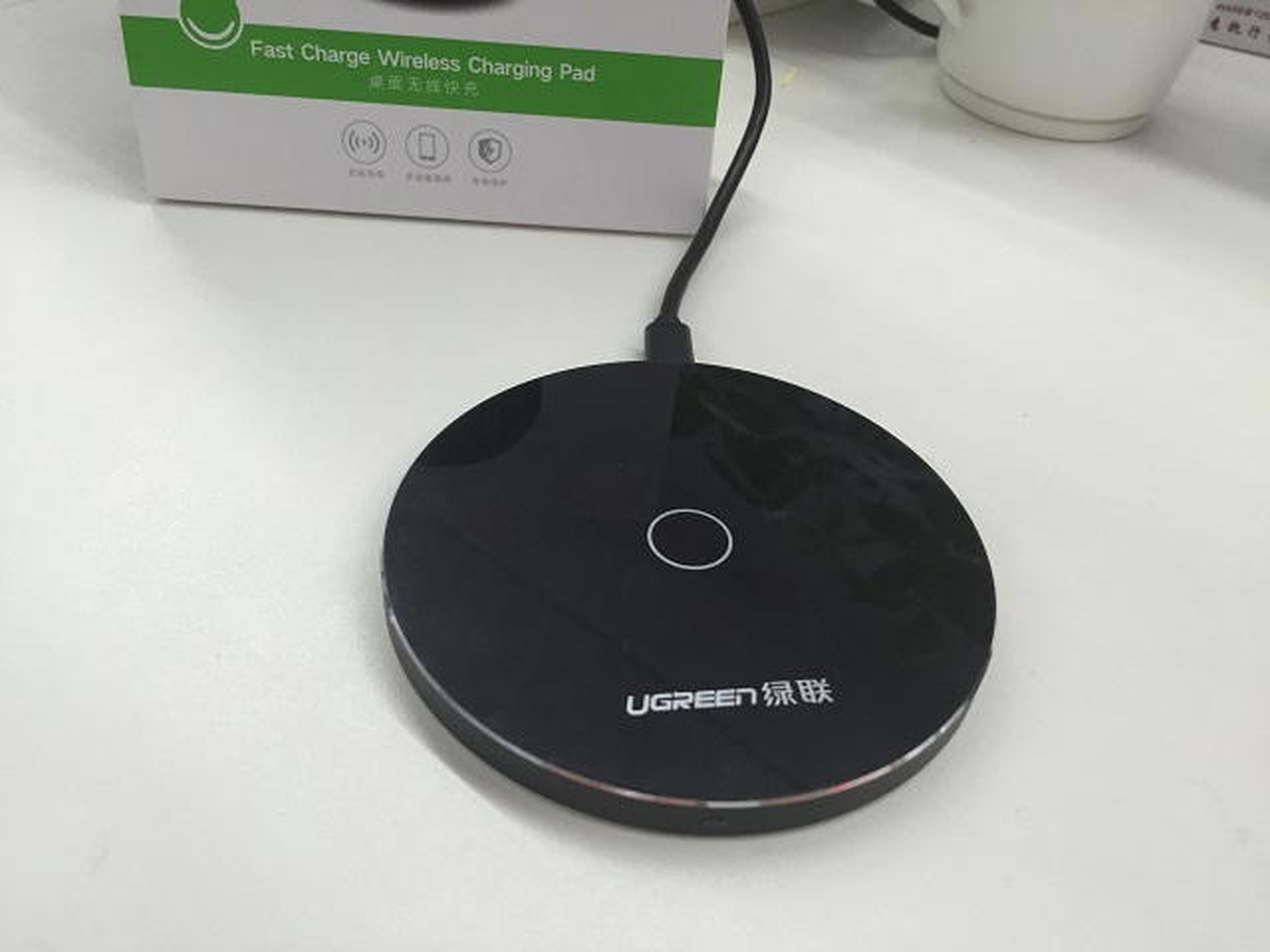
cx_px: 635
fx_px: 1064
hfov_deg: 61.7
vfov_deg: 48.2
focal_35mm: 29
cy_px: 476
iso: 100
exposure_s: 1/30
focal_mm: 4.15
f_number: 2.2
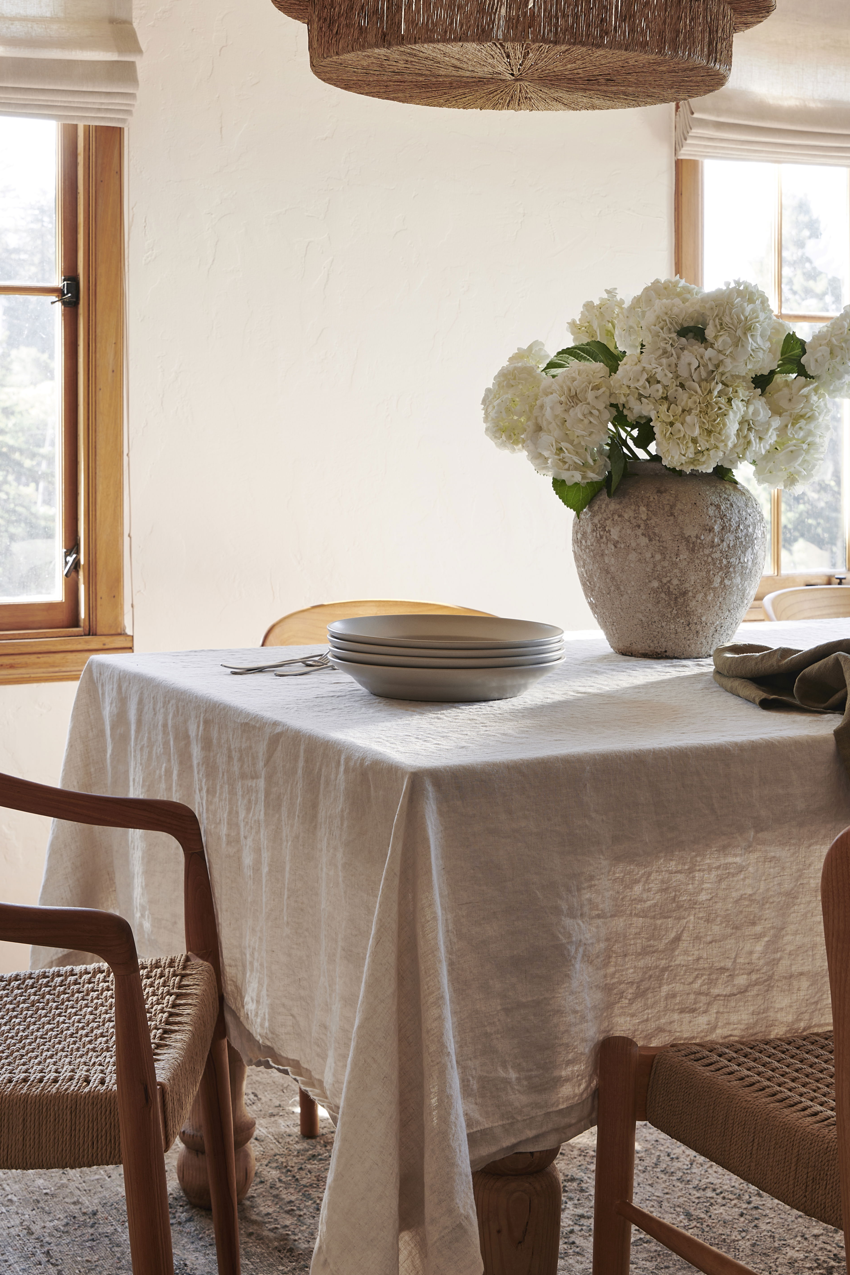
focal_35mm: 58
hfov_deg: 23.4
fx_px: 2054
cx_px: 400
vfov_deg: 34.2
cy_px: 441
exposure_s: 1/4
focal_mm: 40
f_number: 8
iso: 100
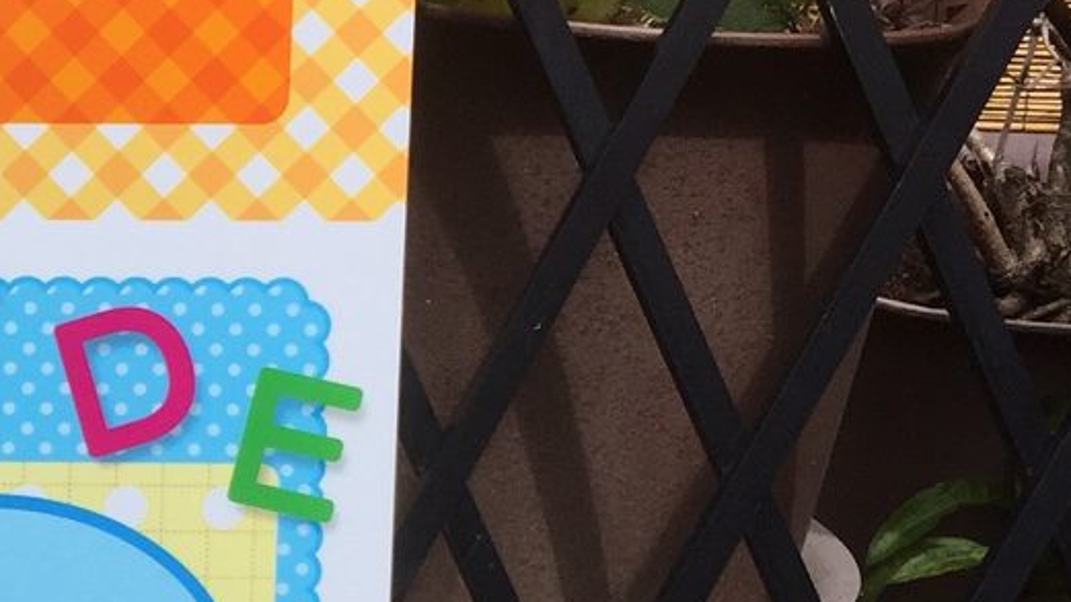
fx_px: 2811
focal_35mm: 99
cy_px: 538
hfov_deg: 19.7
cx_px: -364
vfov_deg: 12.1
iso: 32
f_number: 2.2
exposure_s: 1/1721
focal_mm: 4.15
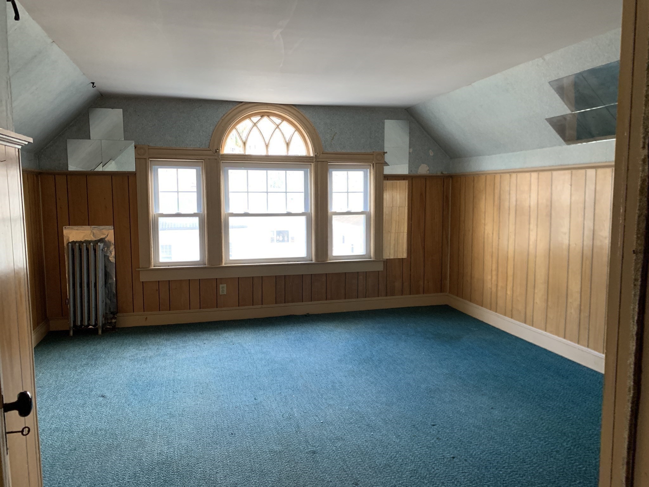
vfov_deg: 53.1
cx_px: 324
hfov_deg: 67.3
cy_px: 244
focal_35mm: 26
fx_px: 487
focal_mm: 4.25
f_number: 1.8
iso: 160
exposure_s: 1/60
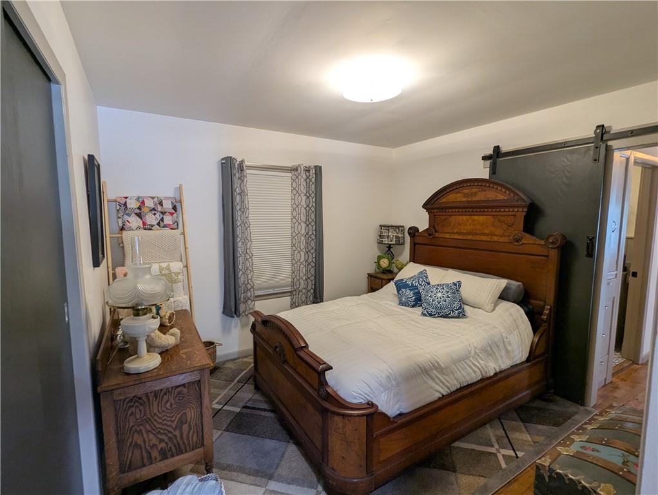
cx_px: 329
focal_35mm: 16
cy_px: 248
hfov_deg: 94.4
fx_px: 304
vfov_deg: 78.2
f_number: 2.2
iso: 67
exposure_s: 1/24
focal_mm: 2.35
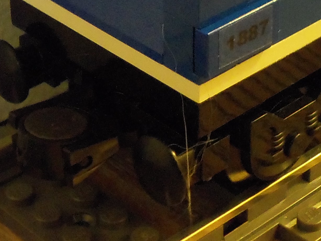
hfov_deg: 15.0
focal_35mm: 130
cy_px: -152
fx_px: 1206
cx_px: 302
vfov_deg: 10.9
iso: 400
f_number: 3.6
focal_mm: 6.7
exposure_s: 1/2.5
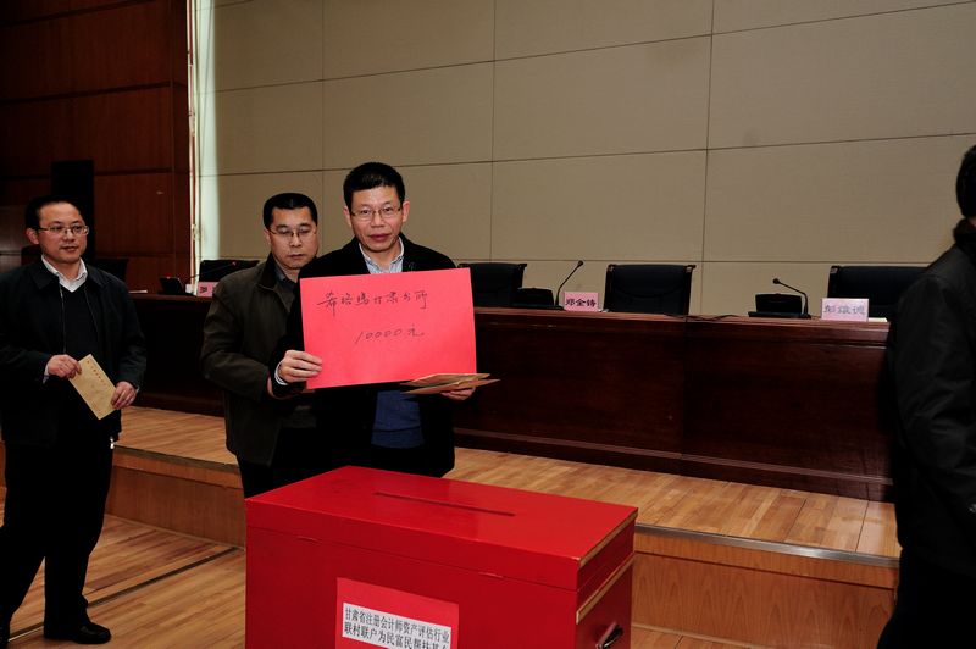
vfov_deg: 43.5
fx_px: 813
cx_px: 488
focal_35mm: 30
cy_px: 324
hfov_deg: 62.0
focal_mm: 30
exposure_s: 1/125
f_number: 4
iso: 400
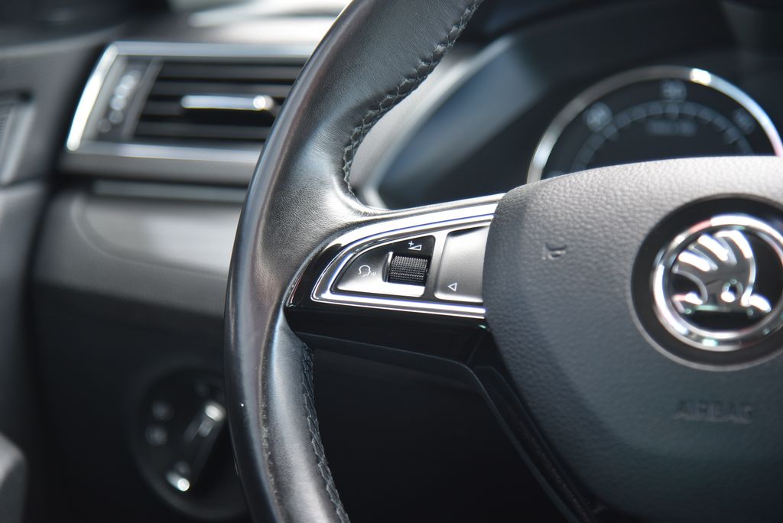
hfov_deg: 17.1
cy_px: 262
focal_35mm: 120
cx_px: 392
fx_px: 2611
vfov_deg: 11.4
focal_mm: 120
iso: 500
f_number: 4
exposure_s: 1/30
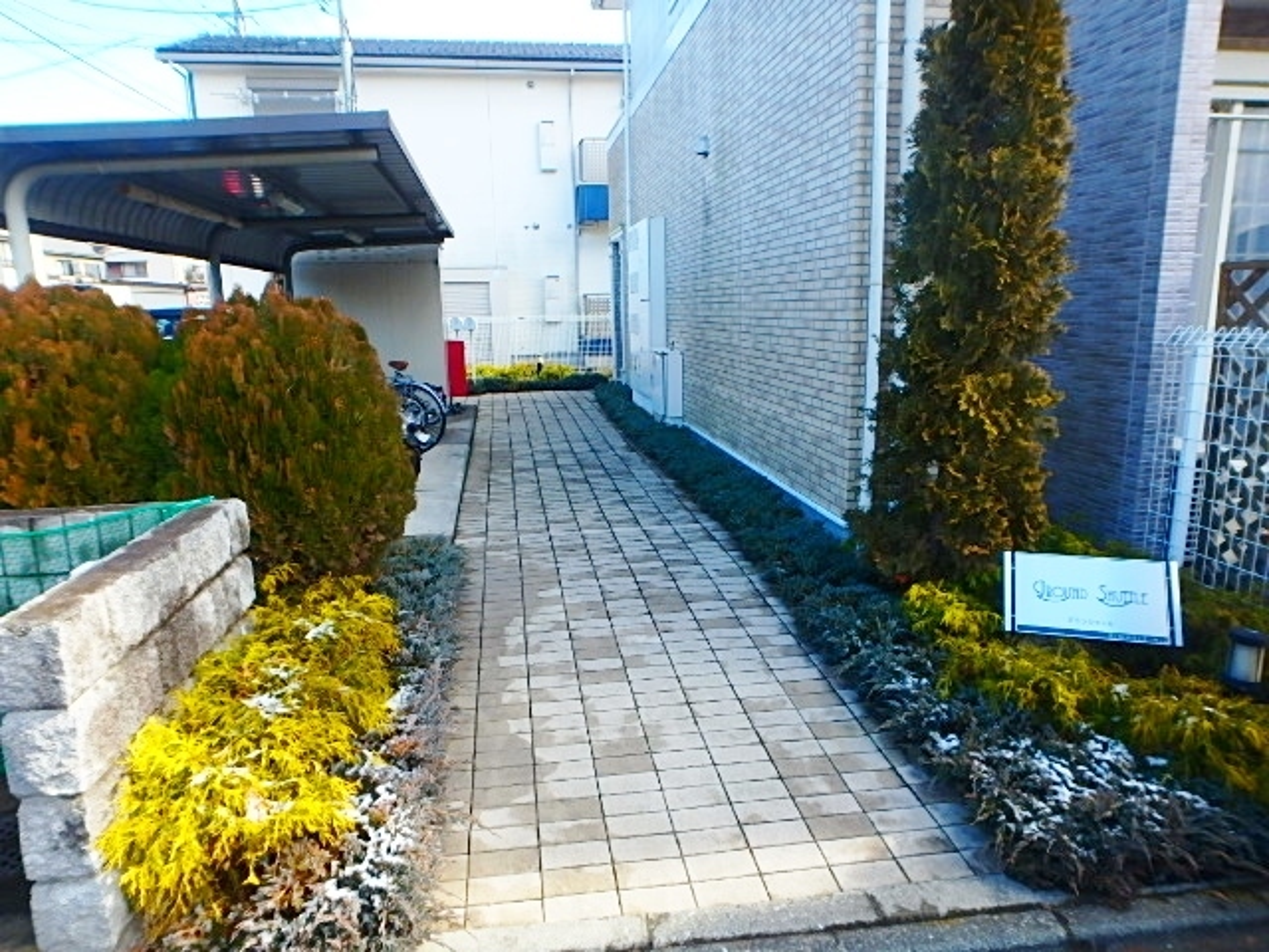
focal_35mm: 21
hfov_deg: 79.0
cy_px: 476
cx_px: 634
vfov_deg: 63.4
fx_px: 770
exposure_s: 1/200
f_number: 3.5
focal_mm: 3.7
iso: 125
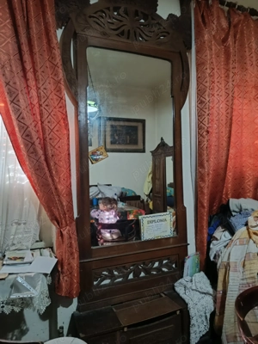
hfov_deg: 56.8
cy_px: 172
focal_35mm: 24
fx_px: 239
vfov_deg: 71.6
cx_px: 129
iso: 1747
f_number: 1.88
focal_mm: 5.59
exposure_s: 1/20
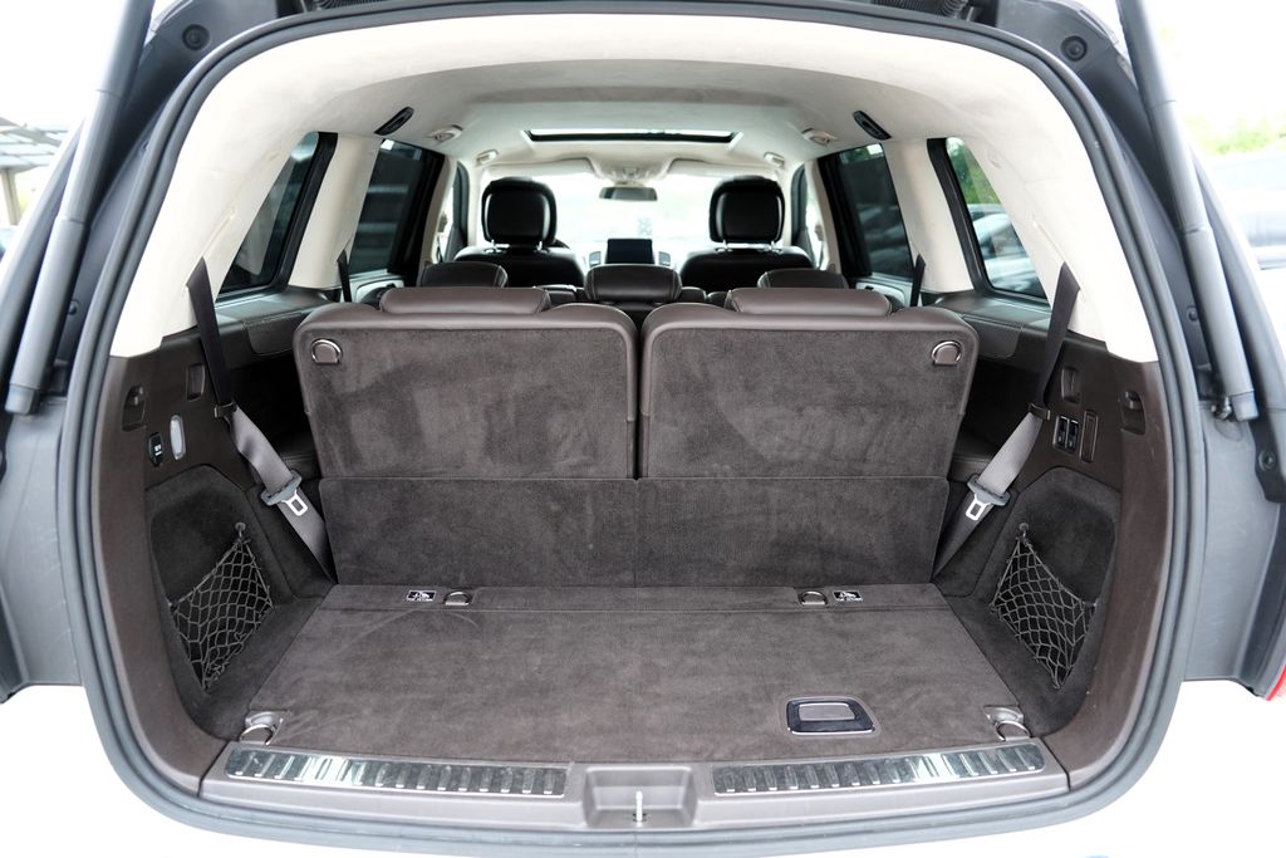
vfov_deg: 53.1
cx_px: 643
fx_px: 857
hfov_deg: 73.7
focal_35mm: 24
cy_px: 429
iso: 1600
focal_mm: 24
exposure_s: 1/160
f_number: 3.2
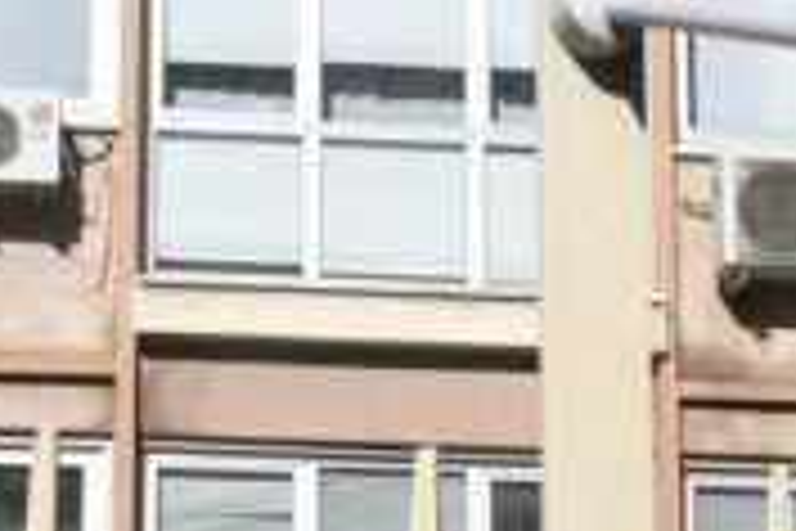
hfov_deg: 11.7
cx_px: 400
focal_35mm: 176
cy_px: 459
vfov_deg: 7.8
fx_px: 3895
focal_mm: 27
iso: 125
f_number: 6.3
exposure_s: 1/640
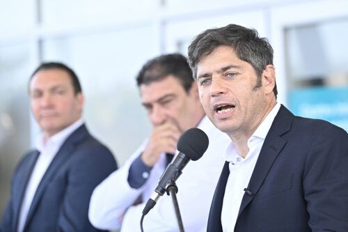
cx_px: 174
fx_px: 1449
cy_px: 116
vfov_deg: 9.1
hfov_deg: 13.7
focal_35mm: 150
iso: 800
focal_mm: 150
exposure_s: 1/1000
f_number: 3.5
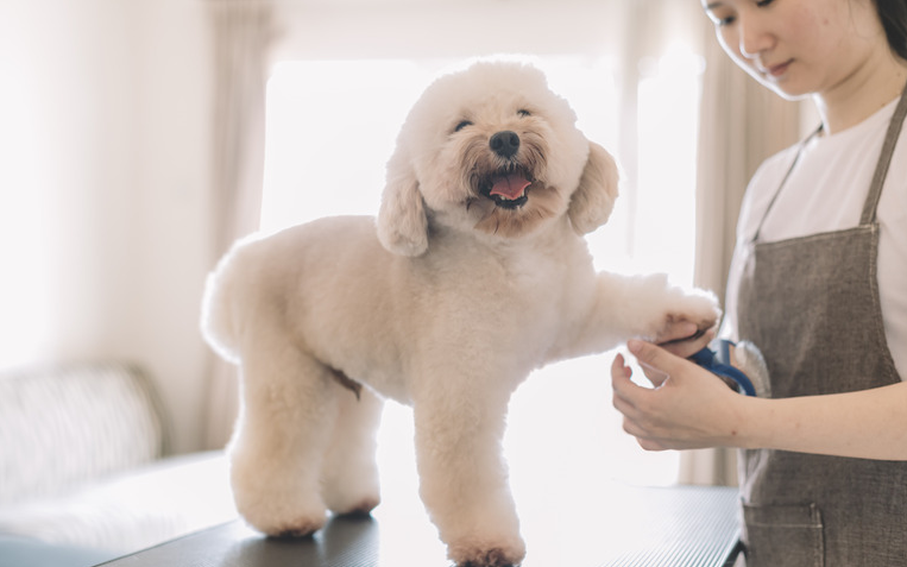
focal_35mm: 52
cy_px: 278
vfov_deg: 24.9
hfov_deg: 38.9
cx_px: 460
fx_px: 1285
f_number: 2.5
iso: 1250
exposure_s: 1/200
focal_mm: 50
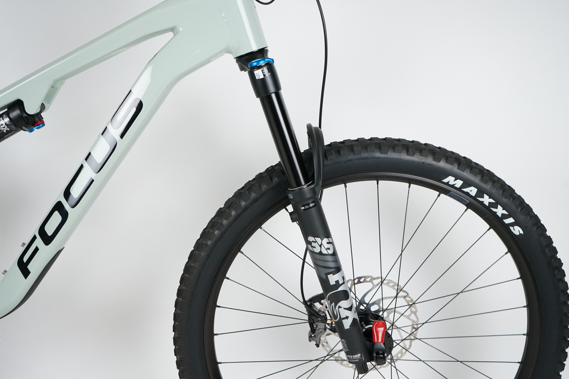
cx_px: 291
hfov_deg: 54.4
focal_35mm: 35
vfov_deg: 37.9
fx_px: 553
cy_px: 192
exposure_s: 1/200
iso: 2500
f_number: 5.6
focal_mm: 34
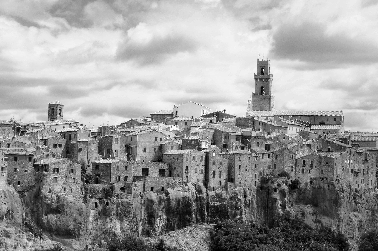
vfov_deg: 14.0
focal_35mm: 98
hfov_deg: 20.9
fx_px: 1022
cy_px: 126
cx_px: 189
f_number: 16
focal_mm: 65
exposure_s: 1/100
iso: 200
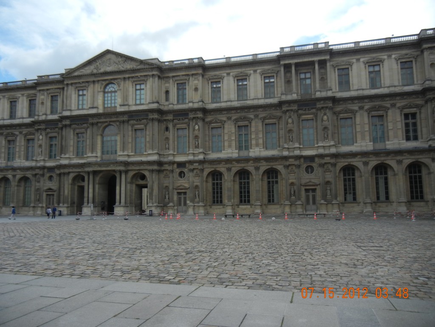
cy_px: 164
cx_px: 218
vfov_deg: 46.8
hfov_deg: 60.0
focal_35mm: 30
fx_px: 377
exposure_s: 1/412
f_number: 7
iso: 160
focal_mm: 5.4
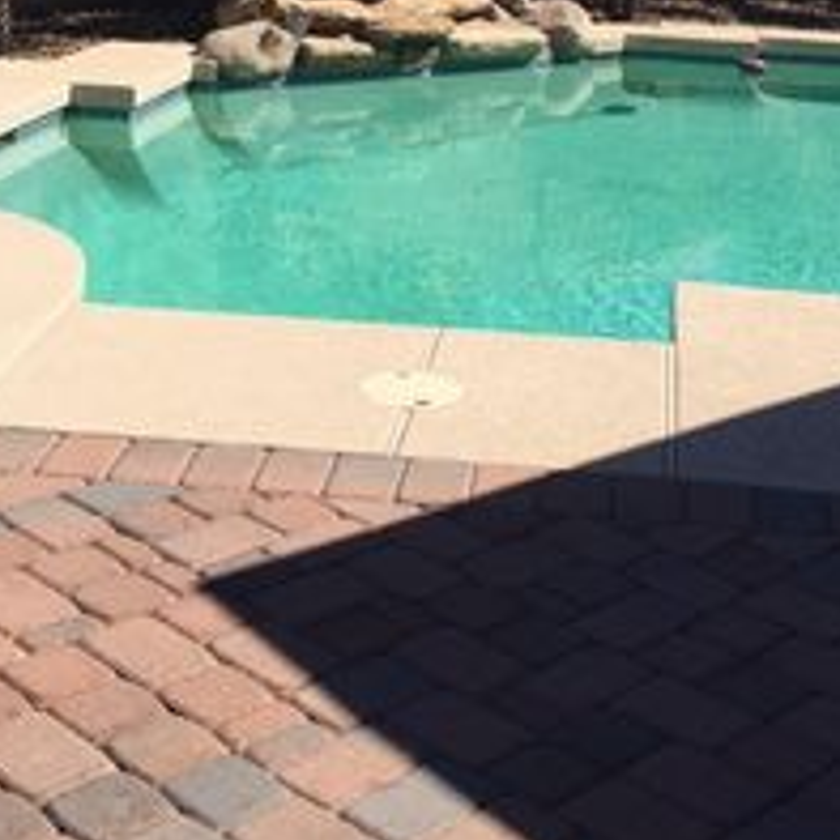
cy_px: 58
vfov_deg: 25.5
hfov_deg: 26.3
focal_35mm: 65
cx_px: 567
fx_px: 1785
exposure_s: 1/2475
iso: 32
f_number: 2.2
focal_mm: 4.15
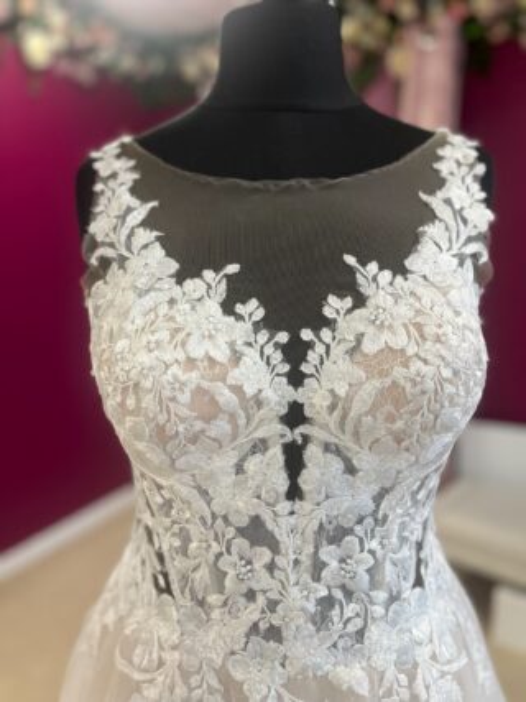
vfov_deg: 67.3
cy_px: 351
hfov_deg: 53.0
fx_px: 527
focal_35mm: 26
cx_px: 263
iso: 100
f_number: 1.6
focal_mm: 5.1
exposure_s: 1/100
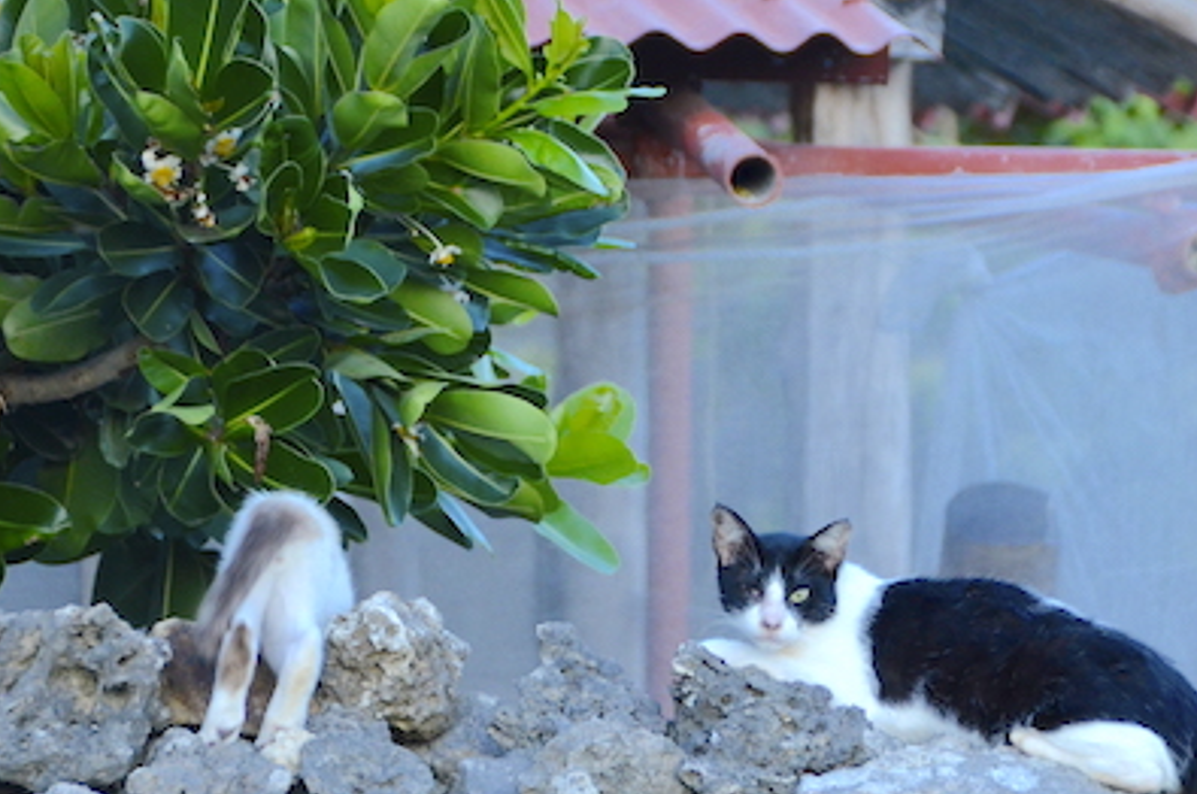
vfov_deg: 3.2
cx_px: 952
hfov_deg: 4.9
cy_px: 602
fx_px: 14072
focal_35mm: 424
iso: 800
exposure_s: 1/125
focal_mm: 155
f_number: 6
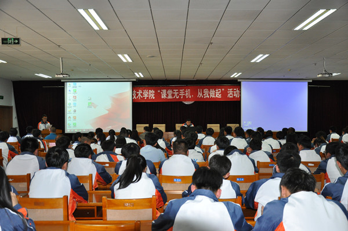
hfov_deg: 57.3
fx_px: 318
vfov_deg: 39.8
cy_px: 116
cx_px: 174
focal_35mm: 33
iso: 800
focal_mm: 22
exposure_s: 1/80
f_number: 4
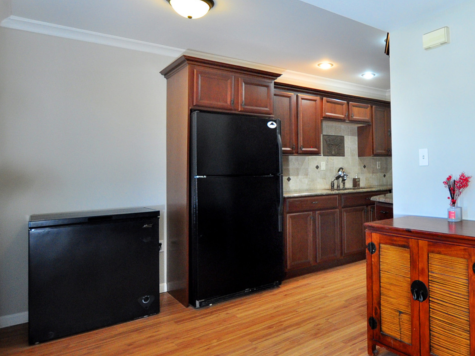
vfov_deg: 56.5
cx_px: 359
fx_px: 329
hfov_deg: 66.9
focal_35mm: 24
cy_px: 149
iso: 800
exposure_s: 1/60
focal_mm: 10
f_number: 4.5
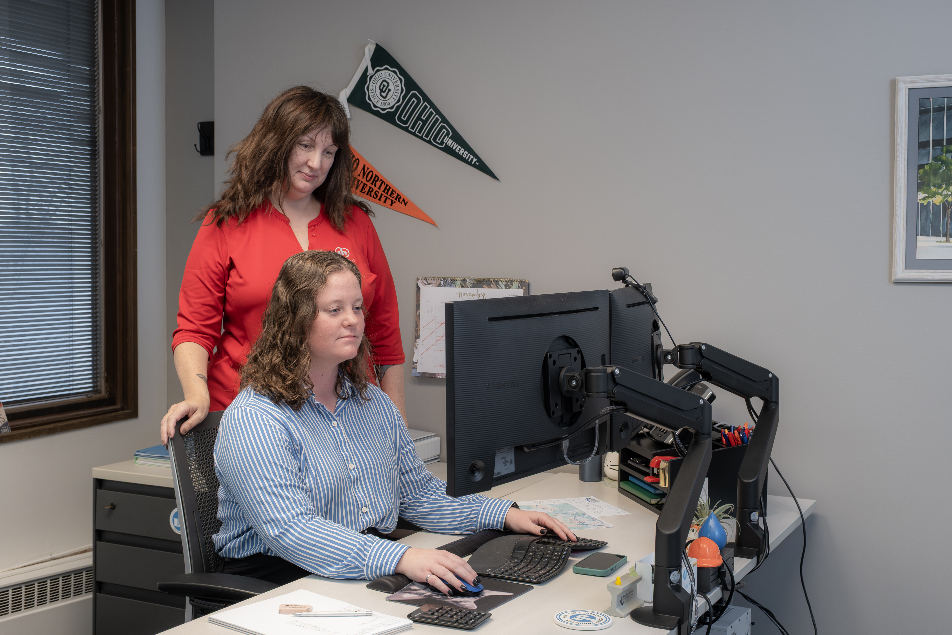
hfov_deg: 41.9
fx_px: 1243
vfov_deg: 28.6
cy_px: 318
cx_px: 476
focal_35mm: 47
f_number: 5.6
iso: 800
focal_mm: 31.1
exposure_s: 1/30
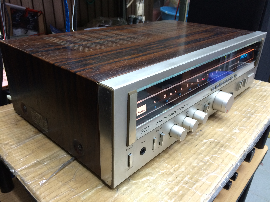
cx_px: 135
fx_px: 226
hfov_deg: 61.7
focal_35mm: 29
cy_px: 101
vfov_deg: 48.2
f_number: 2.2
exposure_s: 1/33
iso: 160
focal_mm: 4.15
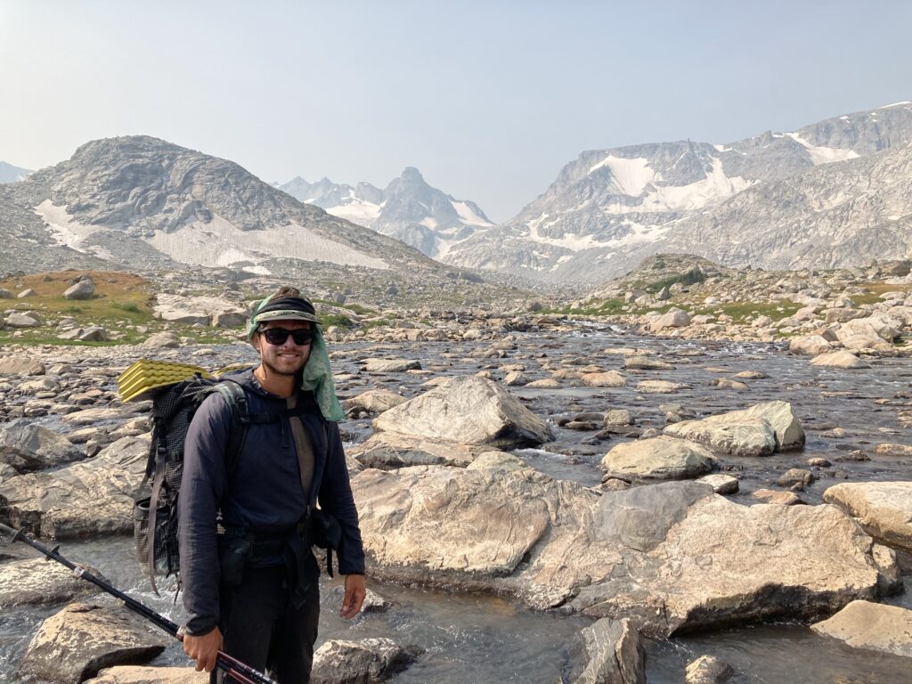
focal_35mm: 28
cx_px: 456
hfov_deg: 63.4
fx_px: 738
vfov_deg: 49.7
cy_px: 342
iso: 20
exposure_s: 1/2183
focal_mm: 3.99
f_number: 1.8
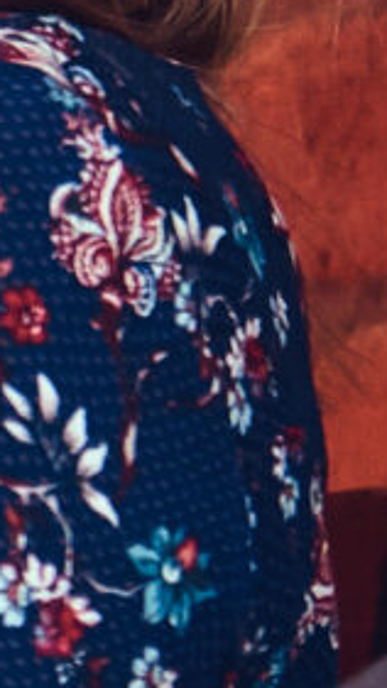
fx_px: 9234
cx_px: -2226
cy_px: 488
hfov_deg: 2.2
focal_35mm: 506
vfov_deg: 4.3
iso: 640
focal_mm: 35
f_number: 2.2
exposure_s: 1/125
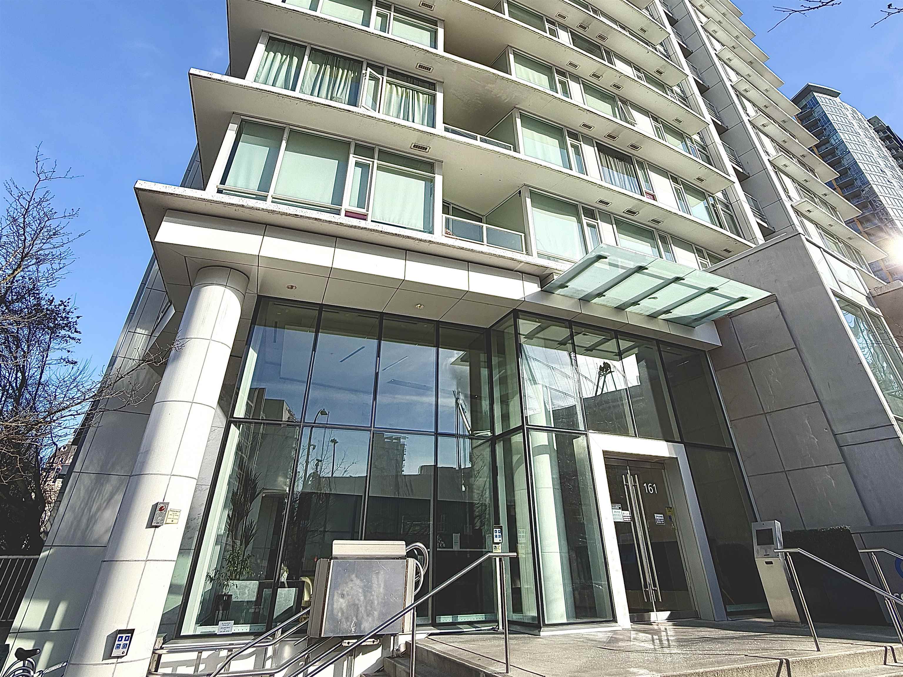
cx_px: 452
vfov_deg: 85.7
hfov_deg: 102.1
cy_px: 338
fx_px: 365
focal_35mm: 14
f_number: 2.2
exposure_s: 1/770
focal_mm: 2.22
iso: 25
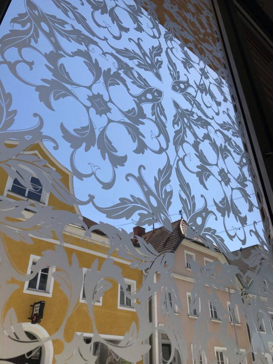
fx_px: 294
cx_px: 136
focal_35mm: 28
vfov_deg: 63.4
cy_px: 182
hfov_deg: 49.7
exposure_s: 1/1880
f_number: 1.8
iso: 20
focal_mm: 3.99
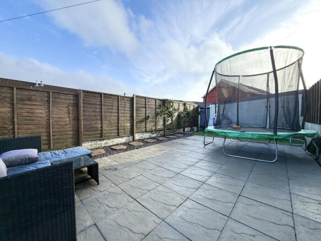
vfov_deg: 85.7
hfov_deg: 102.1
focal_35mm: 14
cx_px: 160
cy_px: 120
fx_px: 130
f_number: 2.2
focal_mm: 2.22
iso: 50
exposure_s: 1/799
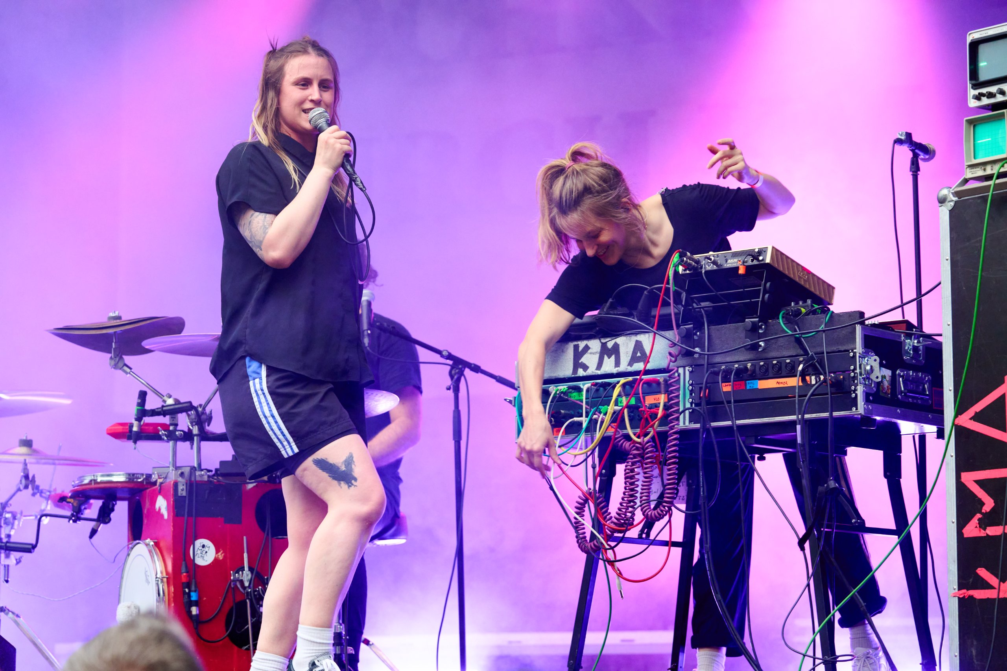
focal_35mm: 96
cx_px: 504
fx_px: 2685
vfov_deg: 14.2
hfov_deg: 21.2
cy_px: 336
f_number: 4
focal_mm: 96
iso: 1250
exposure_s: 1/320
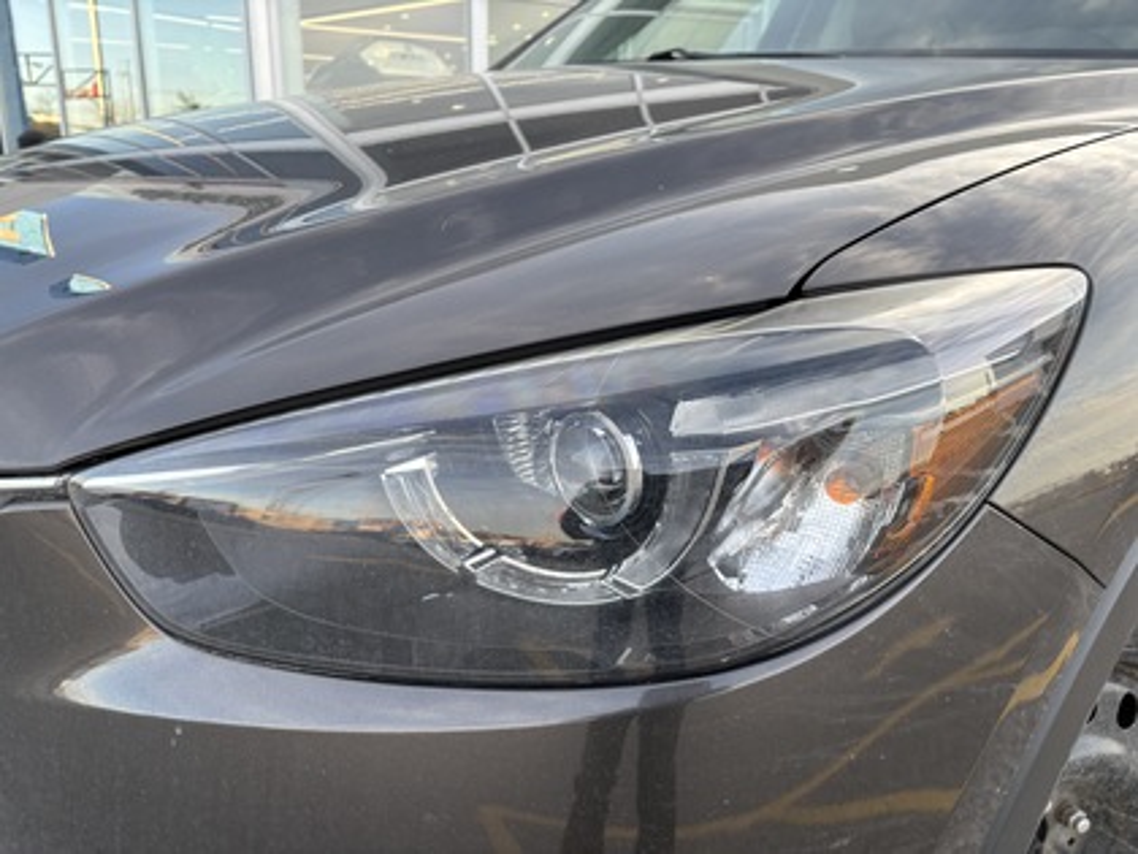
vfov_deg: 53.1
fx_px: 855
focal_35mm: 26
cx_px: 569
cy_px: 427
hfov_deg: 67.3
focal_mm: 5.96
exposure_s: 1/246
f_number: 1.6
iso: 40
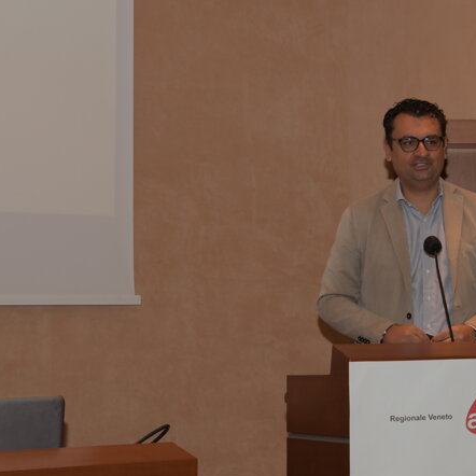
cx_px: 627
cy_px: 178
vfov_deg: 14.9
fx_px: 1820
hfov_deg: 14.3
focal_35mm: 117
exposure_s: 1/60
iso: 500
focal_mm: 44
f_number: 6.3
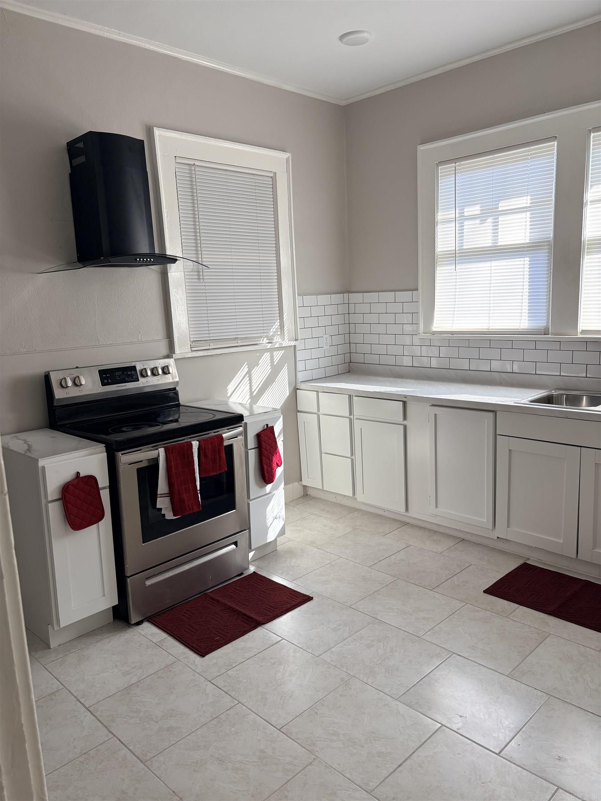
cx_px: 300
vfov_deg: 67.3
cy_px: 400
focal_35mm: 26
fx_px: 602
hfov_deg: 53.1
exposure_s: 1/242
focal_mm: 5.96
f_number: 1.6
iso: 64
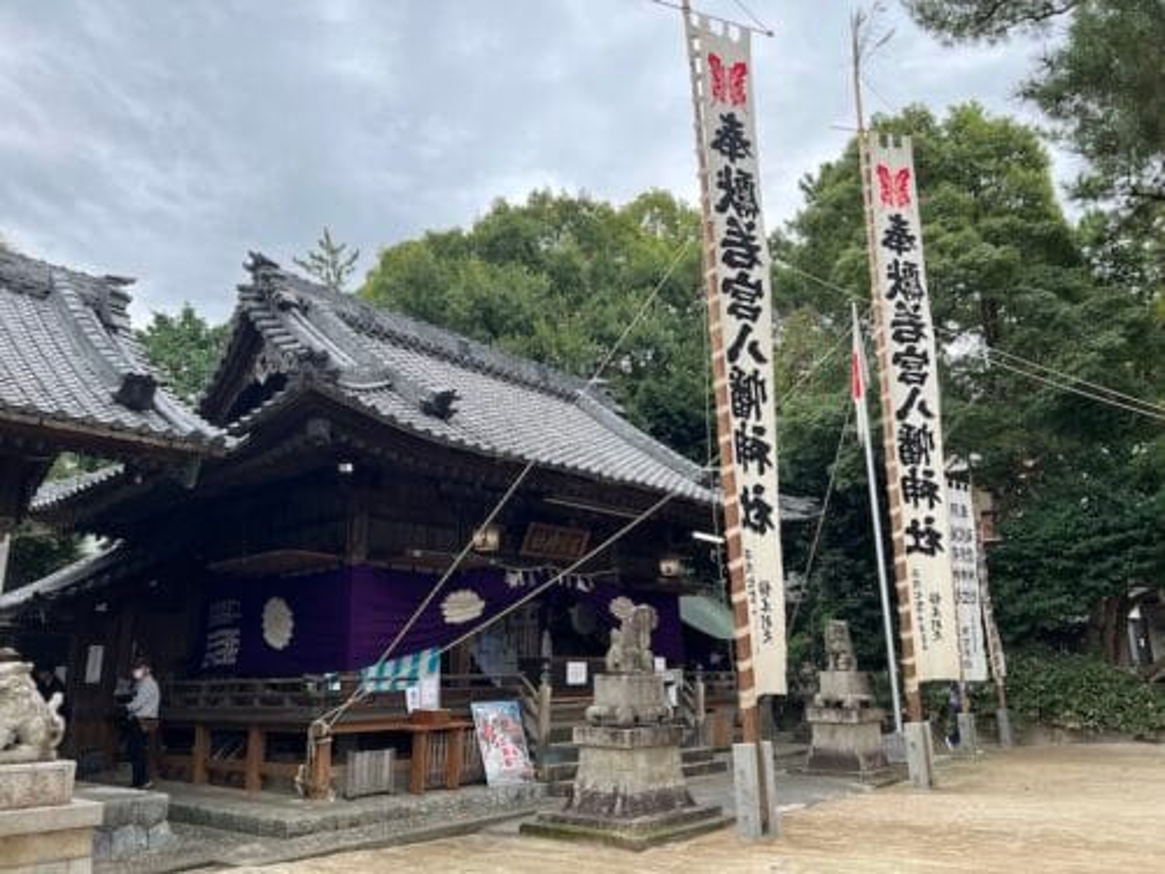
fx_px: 875
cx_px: 582
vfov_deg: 53.1
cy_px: 437
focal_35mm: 26
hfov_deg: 67.3
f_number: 1.5
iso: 50
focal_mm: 5.7
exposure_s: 1/330
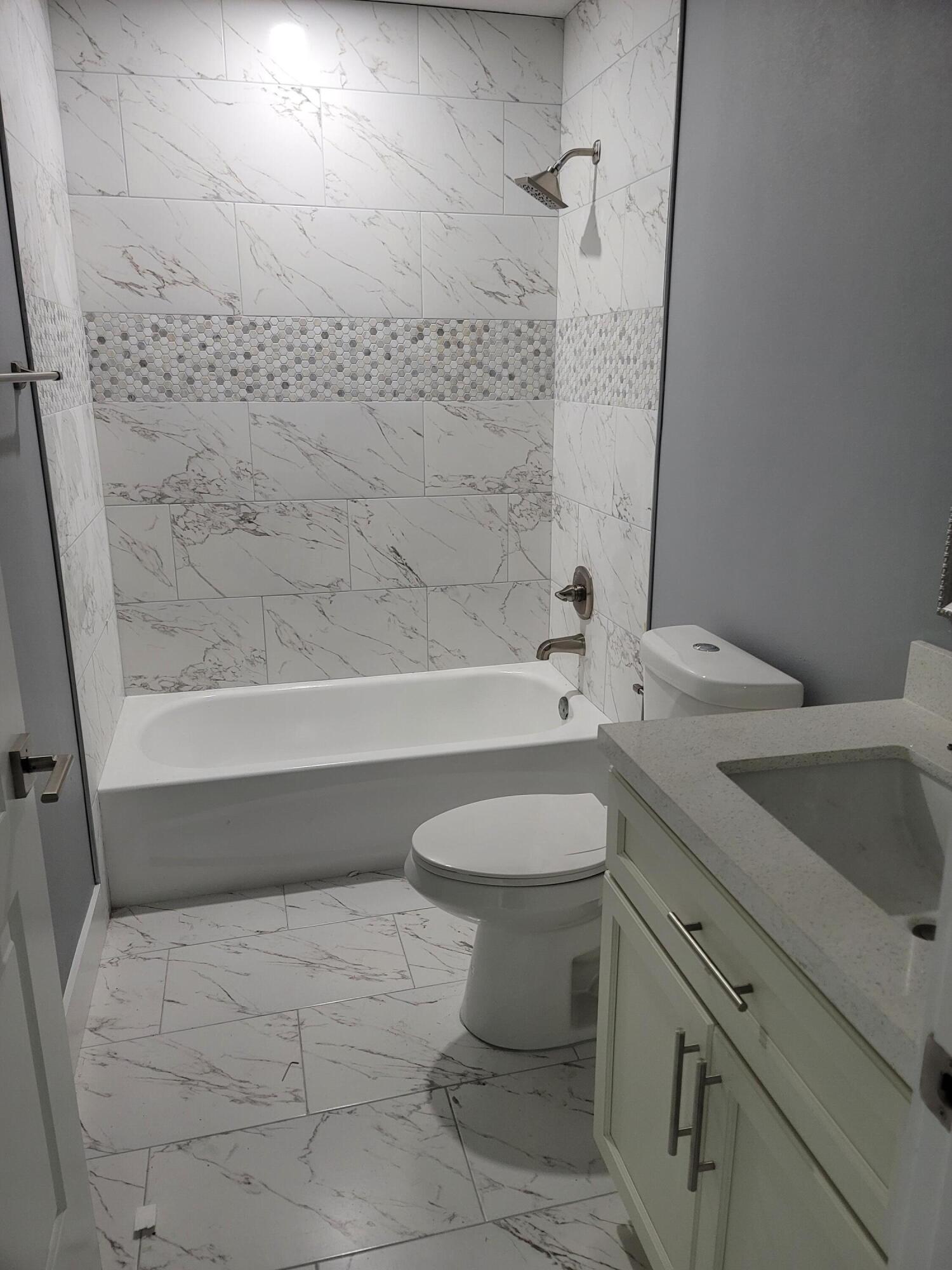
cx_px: 476
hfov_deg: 54.9
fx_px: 917
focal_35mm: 25
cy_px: 635
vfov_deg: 69.4
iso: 320
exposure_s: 1/120
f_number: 1.8
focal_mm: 7
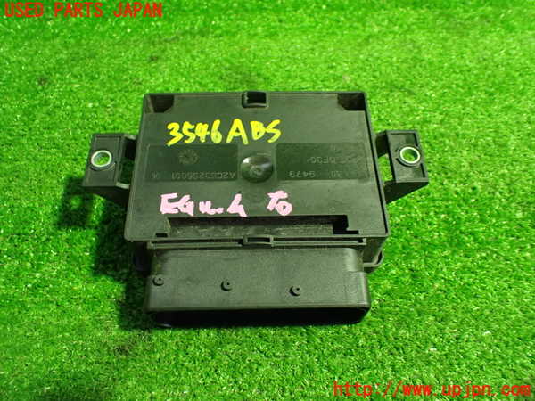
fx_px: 464
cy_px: 200
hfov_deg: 60.0
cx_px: 268
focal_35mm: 30
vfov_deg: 46.8
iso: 800
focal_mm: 5.4
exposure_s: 1/50
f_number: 2.3
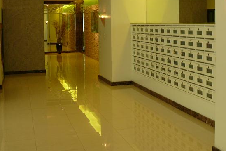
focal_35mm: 53
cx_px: 150
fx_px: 333
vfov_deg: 25.2
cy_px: 39
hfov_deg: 37.1
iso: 100
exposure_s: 1/6
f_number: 4
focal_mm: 7.4
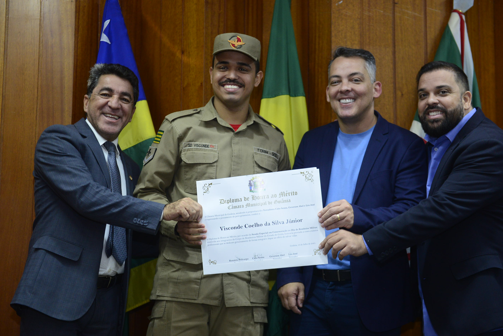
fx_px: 922
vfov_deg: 20.6
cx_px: 261
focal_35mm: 66
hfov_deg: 30.5
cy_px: 168
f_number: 4
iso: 2000
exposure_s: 1/125
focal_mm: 62
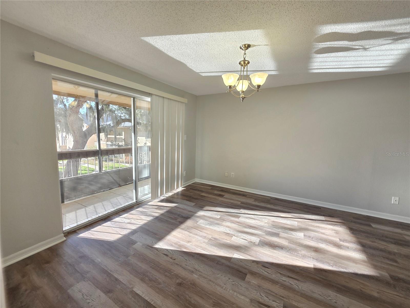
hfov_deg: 106.2
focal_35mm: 13
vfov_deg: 89.9
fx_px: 154
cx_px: 205
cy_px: 154
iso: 80
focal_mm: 2.2
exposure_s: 1/120
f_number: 1.9
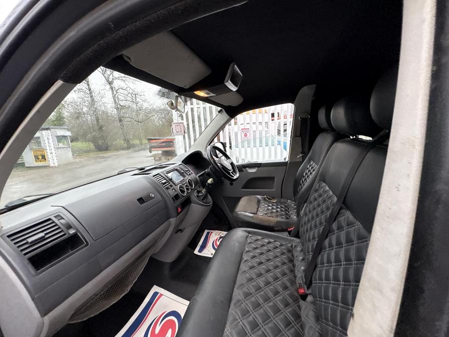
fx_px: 182
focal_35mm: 14
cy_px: 168
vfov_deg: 85.7
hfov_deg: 102.1
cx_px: 224
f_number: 2.2
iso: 250
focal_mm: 2.22
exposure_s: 1/77
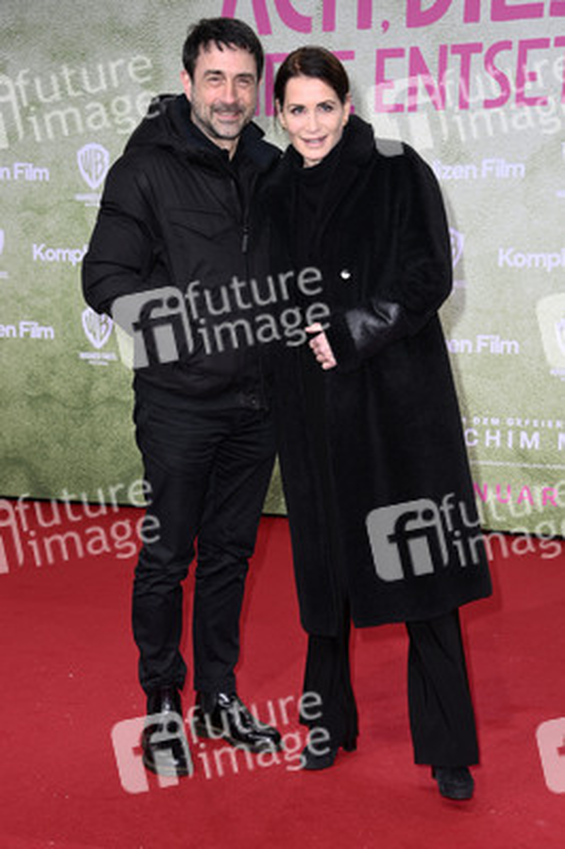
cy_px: 424
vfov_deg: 28.9
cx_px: 282
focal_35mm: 70
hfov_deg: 19.4
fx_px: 1651
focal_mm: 70
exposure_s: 1/250
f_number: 6.3
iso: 640
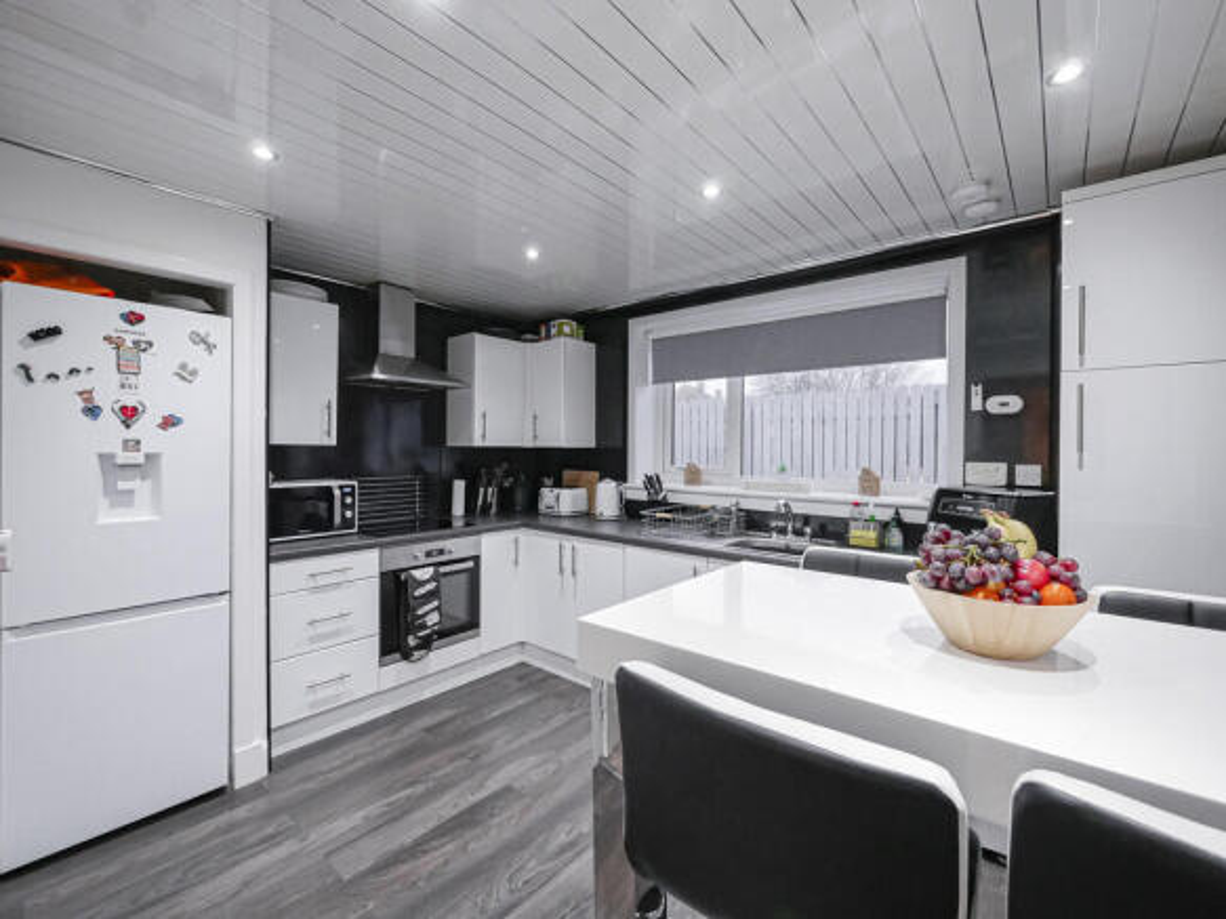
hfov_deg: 102.1
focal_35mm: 14
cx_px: 613
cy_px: 460
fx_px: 496
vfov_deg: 85.7
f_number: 4
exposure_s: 1/60
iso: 1600
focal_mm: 7
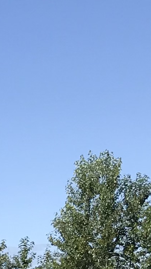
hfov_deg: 6.4
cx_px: -373
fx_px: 1175
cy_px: 379
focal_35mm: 165
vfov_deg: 12.5
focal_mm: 3.99
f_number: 1.8
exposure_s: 1/1880
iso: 20
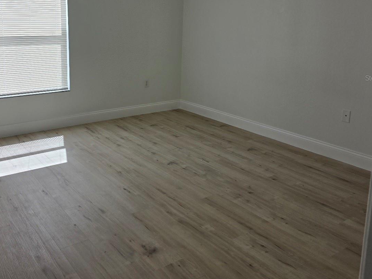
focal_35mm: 34
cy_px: 78
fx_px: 365
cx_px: 123
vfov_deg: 40.9
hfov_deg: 52.9
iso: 80
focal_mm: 6.3
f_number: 1.7
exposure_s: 1/1667
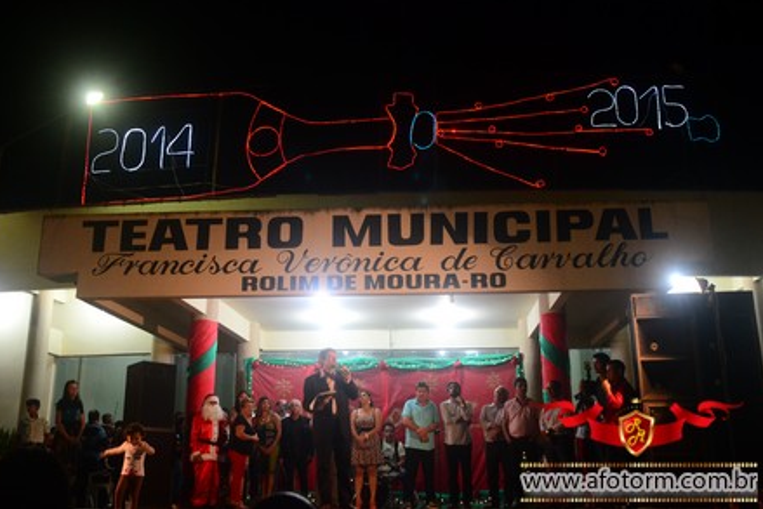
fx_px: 848
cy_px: 250
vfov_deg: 33.4
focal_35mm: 40
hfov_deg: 48.4
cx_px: 375
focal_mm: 26
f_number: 4.5
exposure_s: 1/60
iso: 1600
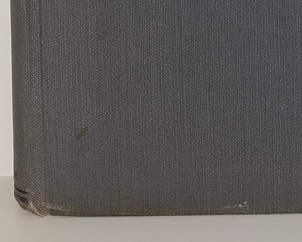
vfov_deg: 12.7
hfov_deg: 17.4
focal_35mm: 109
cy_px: -204
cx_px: 271
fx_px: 974
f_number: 1.7
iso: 40
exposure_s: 1/170
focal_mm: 3.7
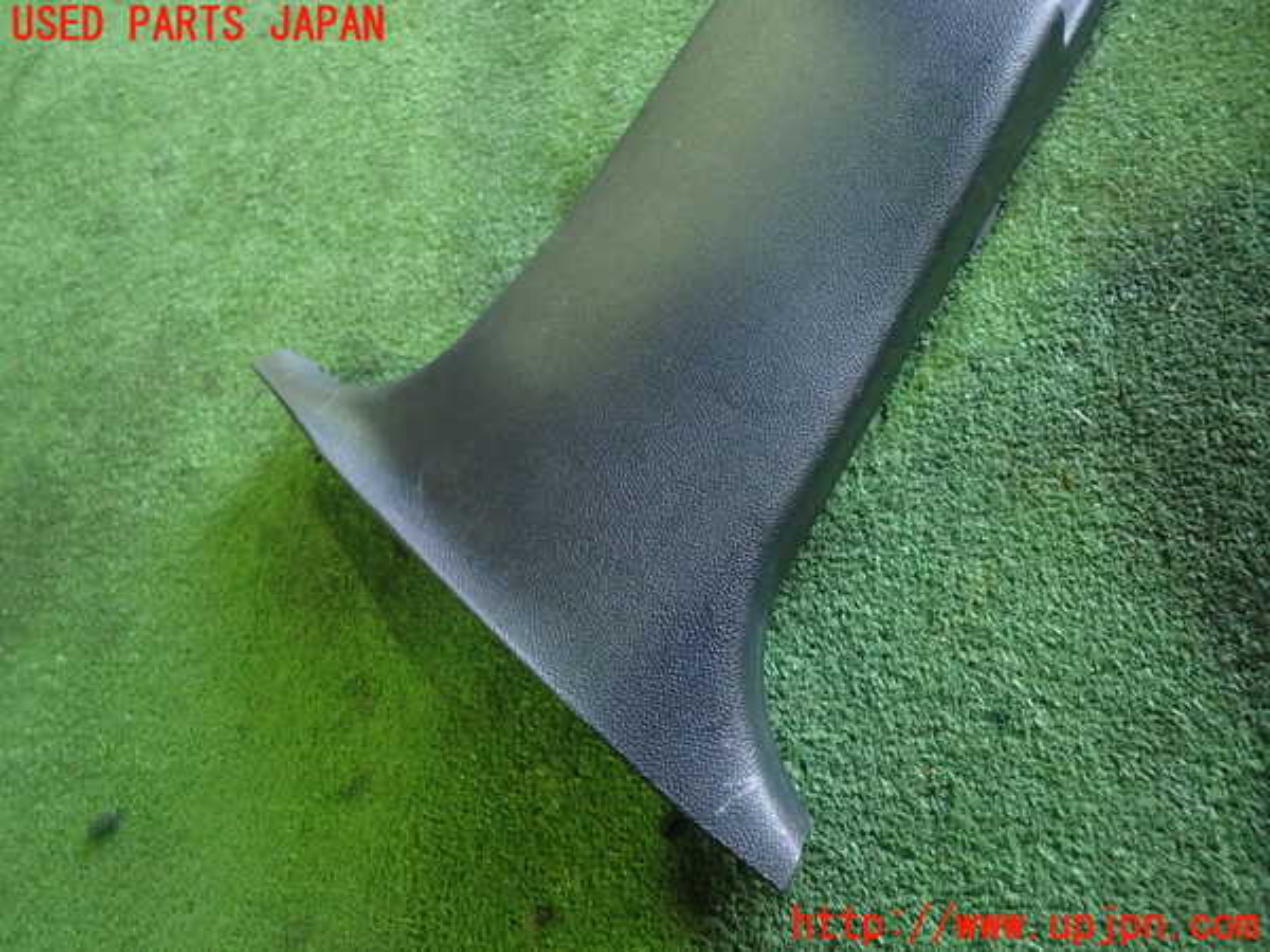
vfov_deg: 54.9
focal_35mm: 25
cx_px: 635
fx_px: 917
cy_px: 476
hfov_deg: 69.4
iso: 800
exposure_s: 1/30
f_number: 2
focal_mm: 4.5
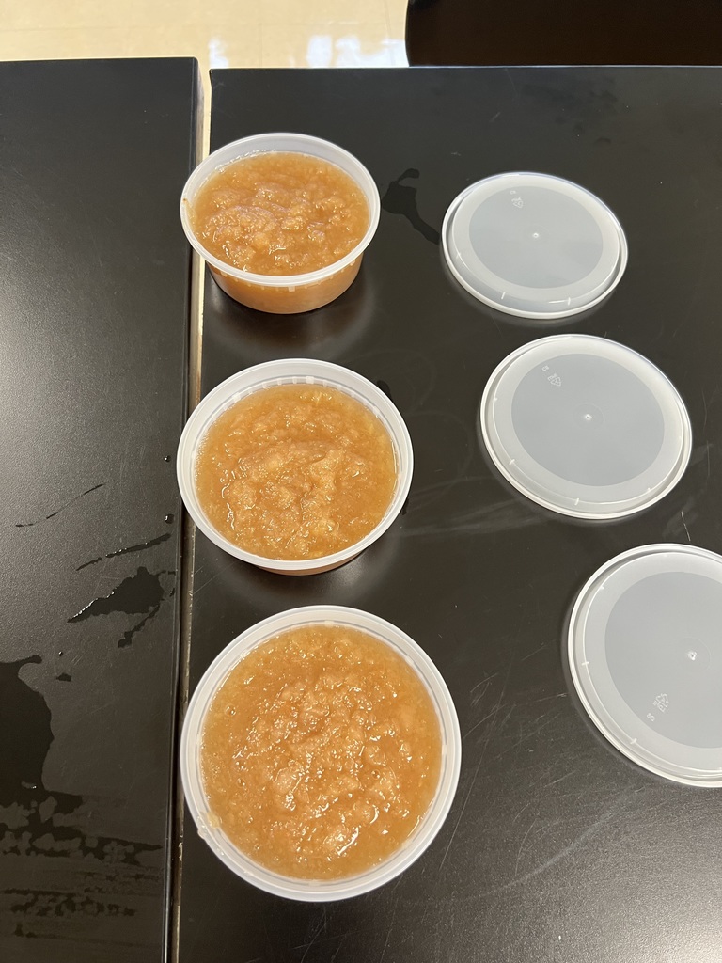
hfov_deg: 53.1
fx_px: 723
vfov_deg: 67.3
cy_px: 482
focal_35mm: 26
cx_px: 361
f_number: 1.5
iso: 200
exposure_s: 1/60
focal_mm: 5.7
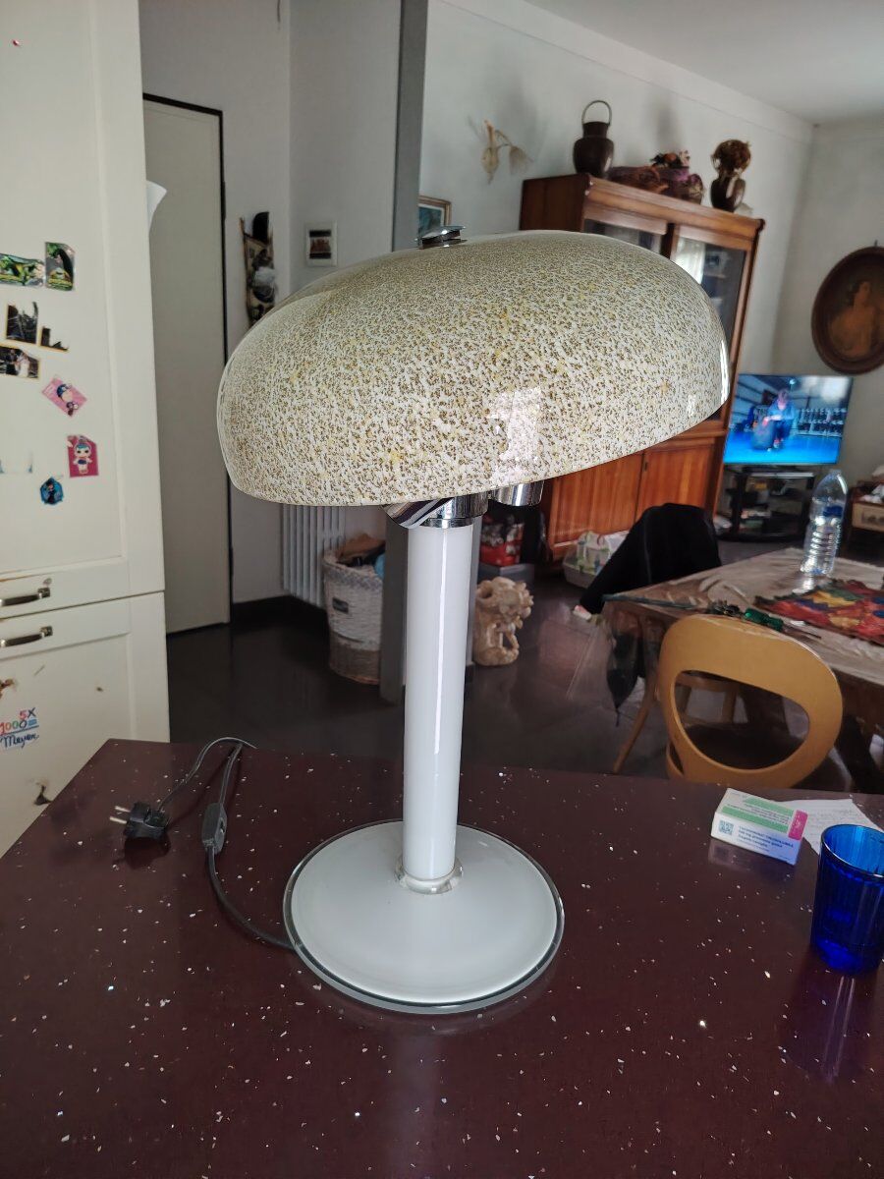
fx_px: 817
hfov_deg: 56.8
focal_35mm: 24
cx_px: 442
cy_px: 590
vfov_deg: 71.6
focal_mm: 5.25
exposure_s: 1/25
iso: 847
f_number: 1.75
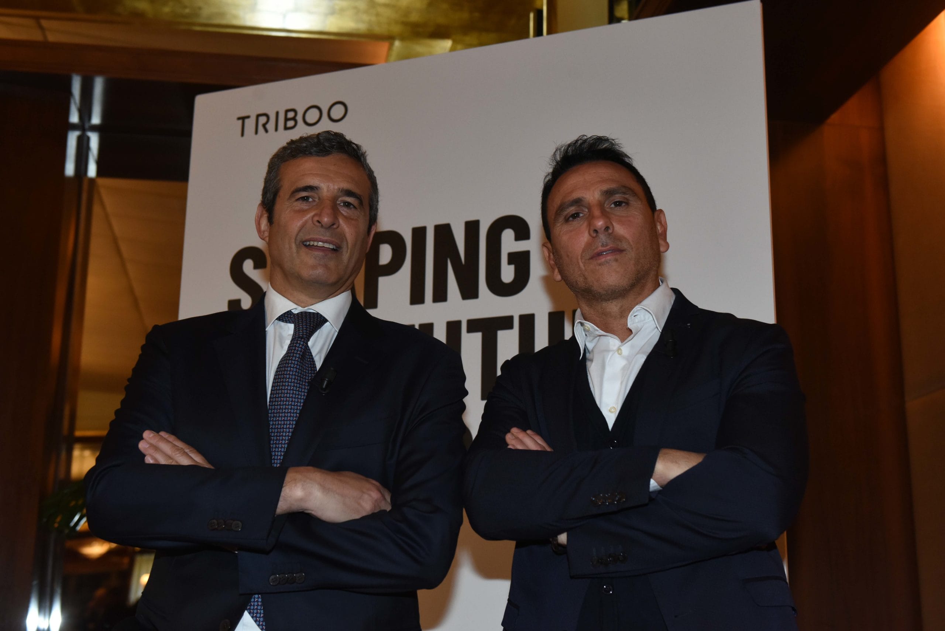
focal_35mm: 52
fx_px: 1365
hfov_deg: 38.2
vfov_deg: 26.0
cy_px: 316
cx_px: 472
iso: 1600
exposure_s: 1/160
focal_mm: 52
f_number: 5
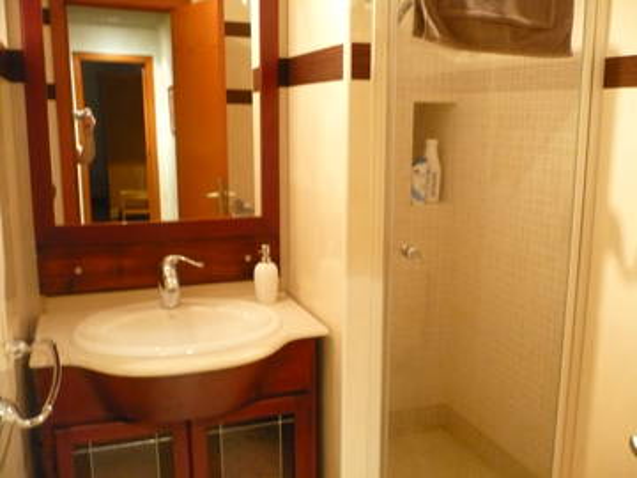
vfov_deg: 40.7
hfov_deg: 52.6
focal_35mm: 35
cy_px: 239
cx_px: 318
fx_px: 644
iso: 400
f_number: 2.8
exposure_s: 1/5
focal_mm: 5.8
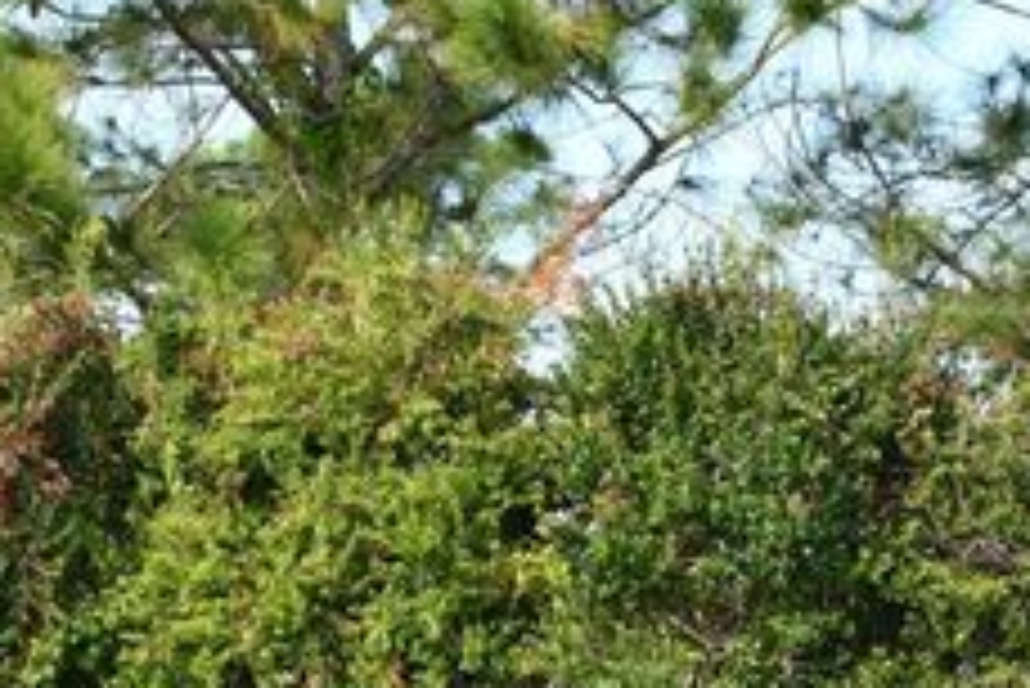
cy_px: 890
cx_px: 895
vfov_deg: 6.8
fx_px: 5754
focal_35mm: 201
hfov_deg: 10.2
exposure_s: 1/250
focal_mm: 36
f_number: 6.3
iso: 200
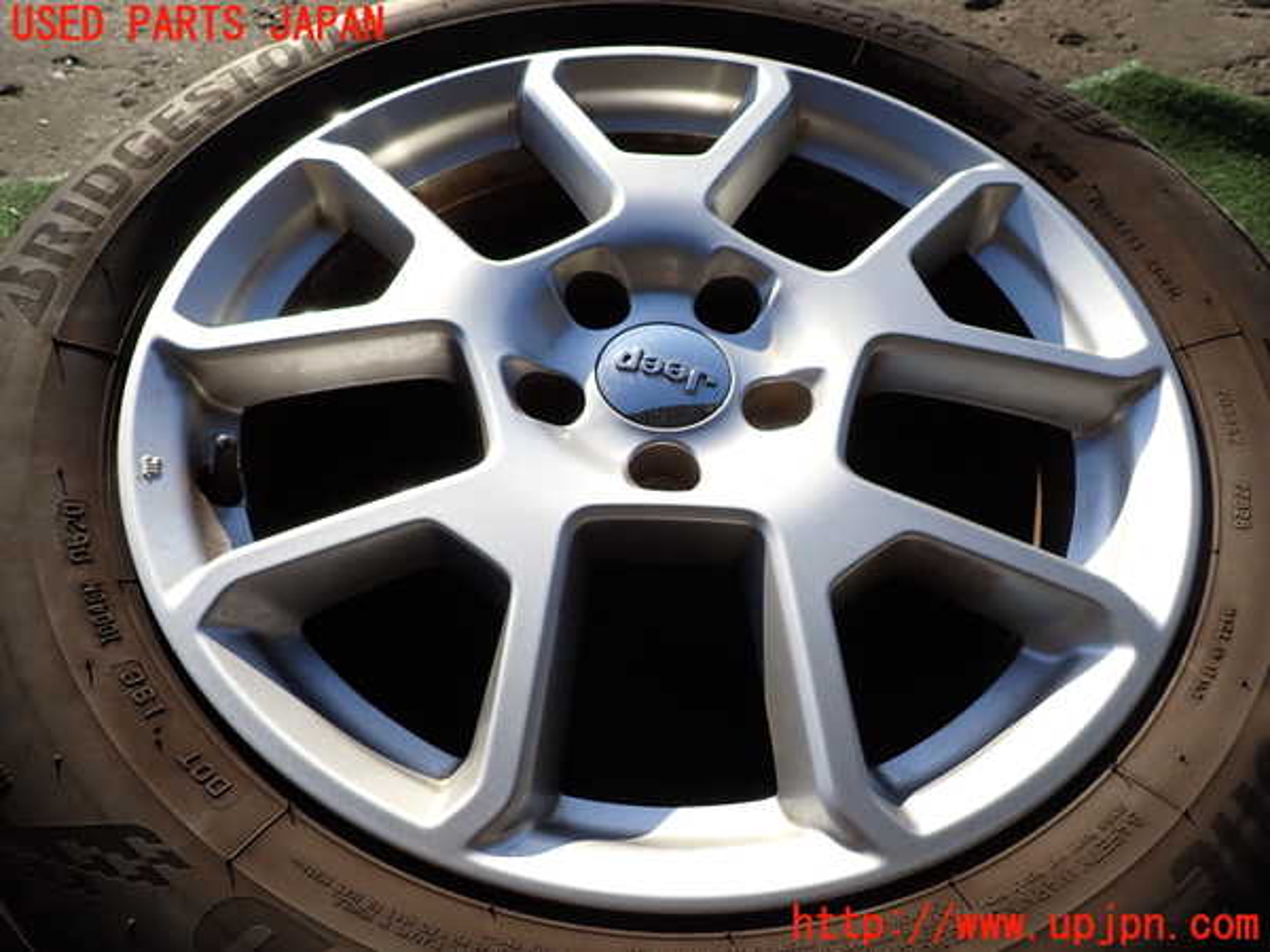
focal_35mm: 25
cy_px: 476
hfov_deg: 69.4
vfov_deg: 54.9
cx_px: 635
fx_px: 917
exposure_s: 1/1000
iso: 100
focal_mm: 4.5
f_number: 2.8
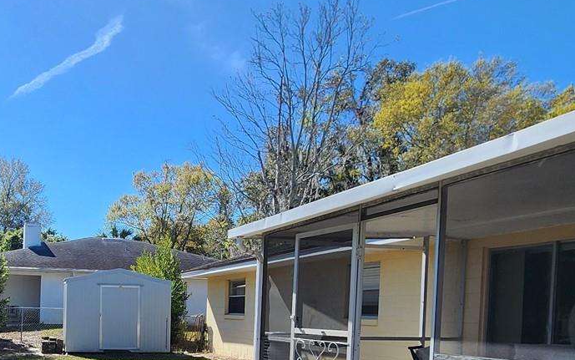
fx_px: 502
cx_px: 138
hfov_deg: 56.4
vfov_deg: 36.8
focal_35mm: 32
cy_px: 328
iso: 50
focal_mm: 2.2
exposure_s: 1/1480
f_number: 2.2
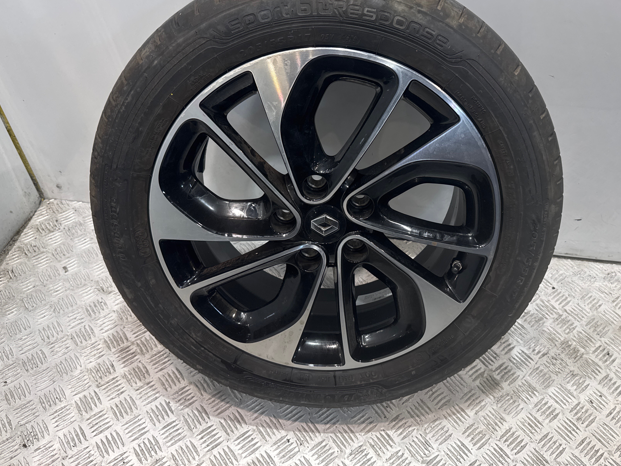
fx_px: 538
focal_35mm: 30
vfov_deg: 46.6
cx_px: 336
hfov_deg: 59.9
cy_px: 191
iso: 80
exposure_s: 1/100
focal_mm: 6.76
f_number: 1.78
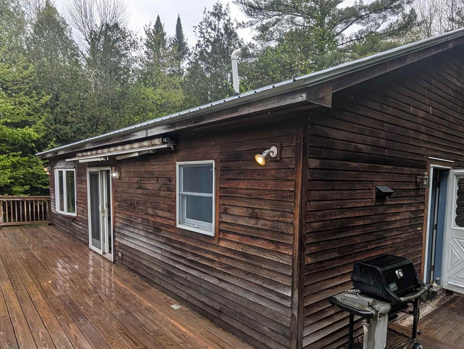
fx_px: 295
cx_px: 265
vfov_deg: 60.7
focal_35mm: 22
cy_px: 208
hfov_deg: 75.9
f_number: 1.7
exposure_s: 1/623
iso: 47
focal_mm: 2.02
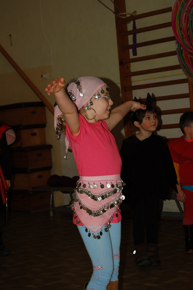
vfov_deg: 26.0
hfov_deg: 17.5
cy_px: 145
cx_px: 96
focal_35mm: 78
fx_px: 628
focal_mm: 52
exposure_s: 1/125
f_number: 5.6
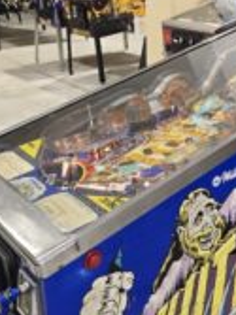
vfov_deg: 33.9
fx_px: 501
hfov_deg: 25.7
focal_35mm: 55
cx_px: 211
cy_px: 60
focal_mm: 6.3
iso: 100
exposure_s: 1/100
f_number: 1.7
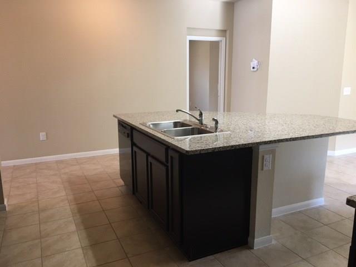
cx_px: 178
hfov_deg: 61.7
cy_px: 134
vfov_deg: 48.2
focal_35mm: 29
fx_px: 298
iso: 100
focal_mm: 4.15
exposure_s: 1/30
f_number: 2.2
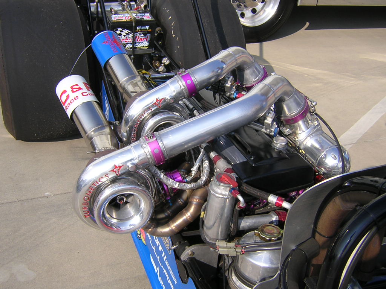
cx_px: 193
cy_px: 144
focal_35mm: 36
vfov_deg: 39.7
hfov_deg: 51.4
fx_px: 401
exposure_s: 1/308
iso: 100
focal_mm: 4.7
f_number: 5.2
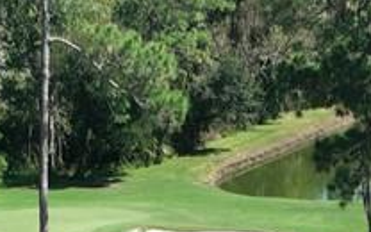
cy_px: 980
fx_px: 1982
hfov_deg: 10.6
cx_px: 321
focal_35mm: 196
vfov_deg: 5.6
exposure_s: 1/1600
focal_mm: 12.29
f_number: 2.8
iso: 120
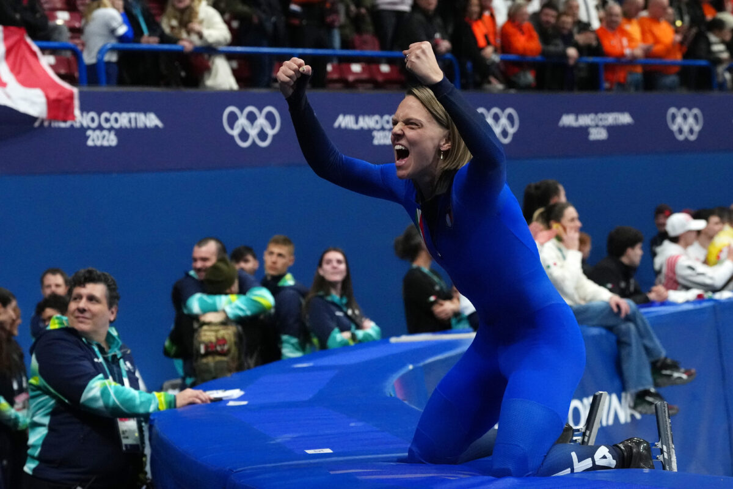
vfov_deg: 13.0
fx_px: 2138
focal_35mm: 105
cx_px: 366
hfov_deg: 19.5
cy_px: 244
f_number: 4
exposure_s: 1/3200
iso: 5000
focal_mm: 70
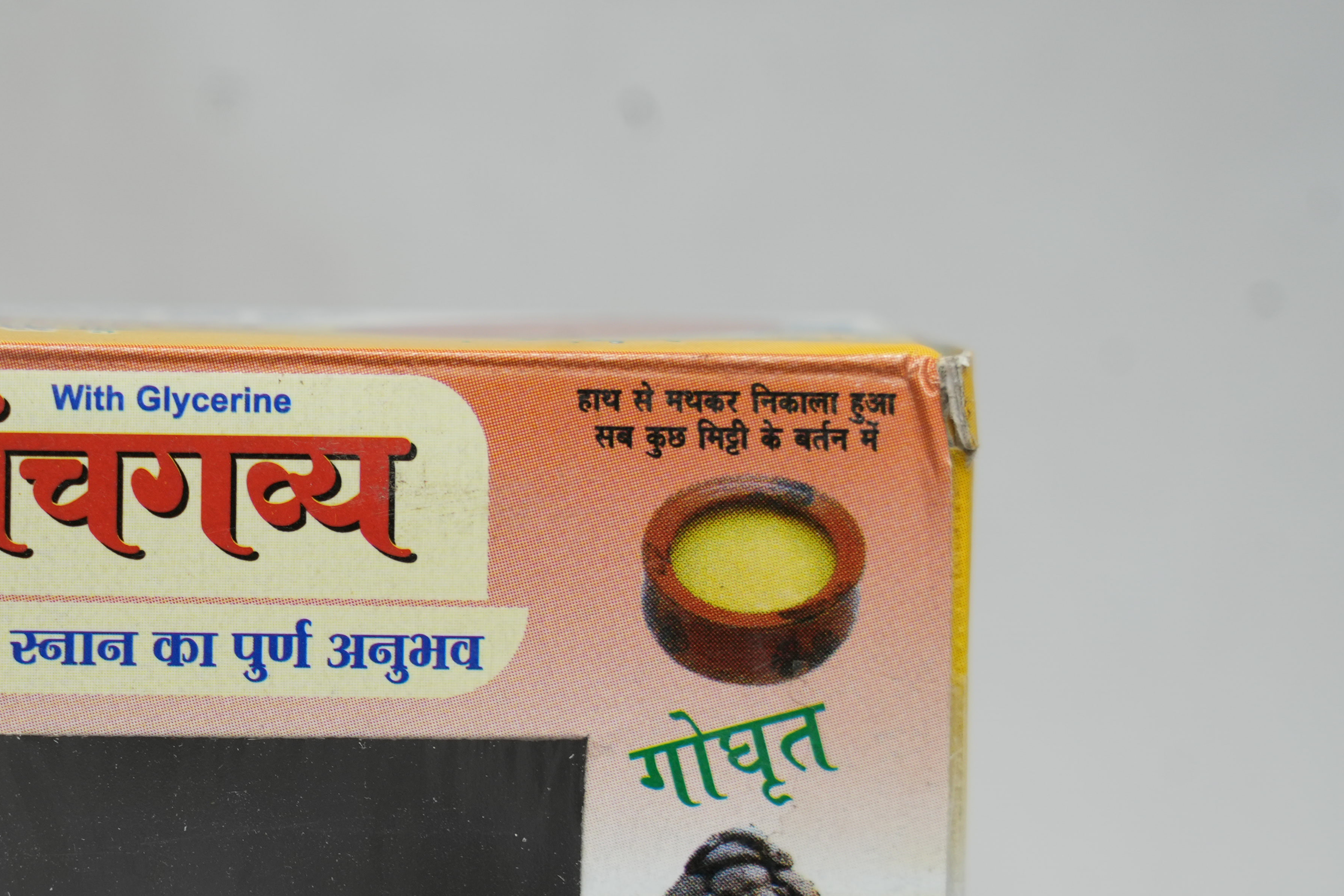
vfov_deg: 6.7
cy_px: 674
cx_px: 177
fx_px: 7690
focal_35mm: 206
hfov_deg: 9.9
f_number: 5.6
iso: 250
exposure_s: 1/60
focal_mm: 105
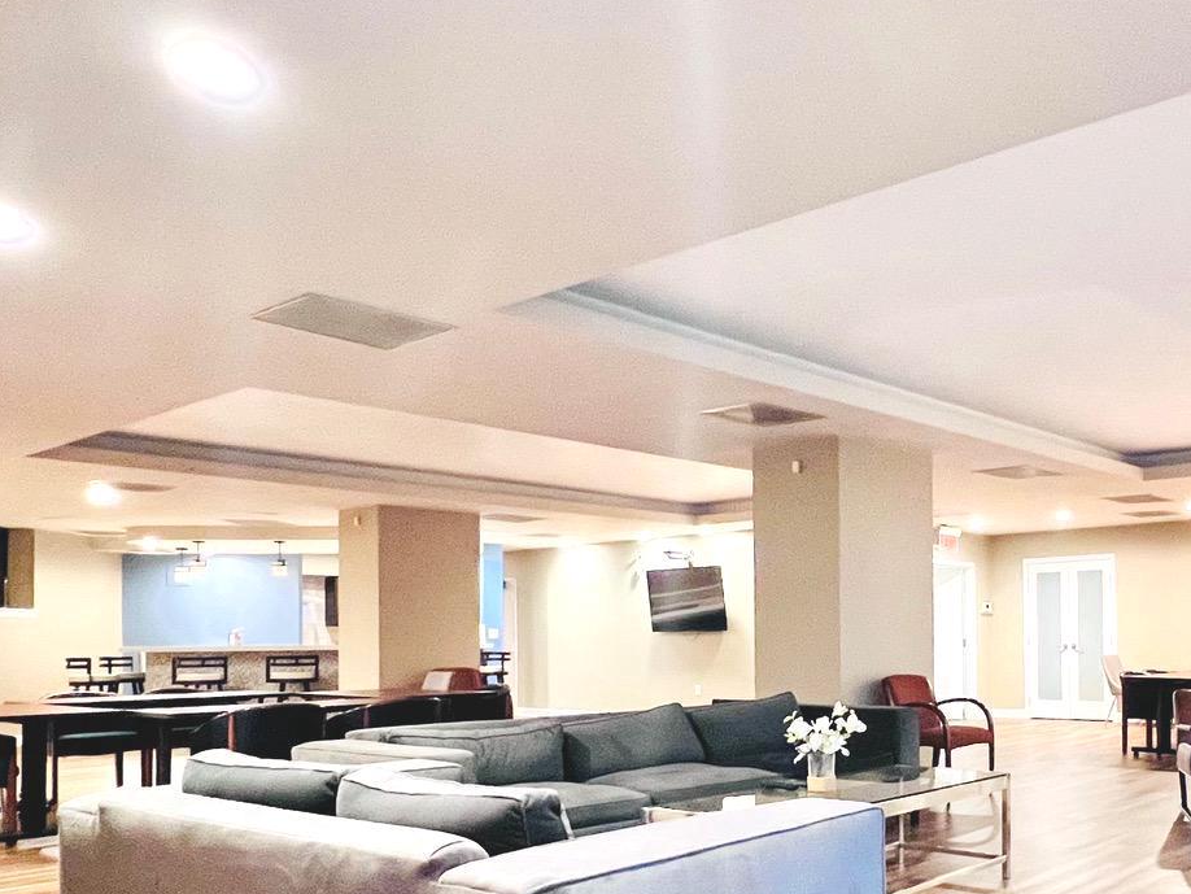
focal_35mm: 29
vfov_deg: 47.3
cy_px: 614
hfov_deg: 55.5
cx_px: 1015
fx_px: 998
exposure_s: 1/40
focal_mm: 1.57
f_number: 1.8
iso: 640
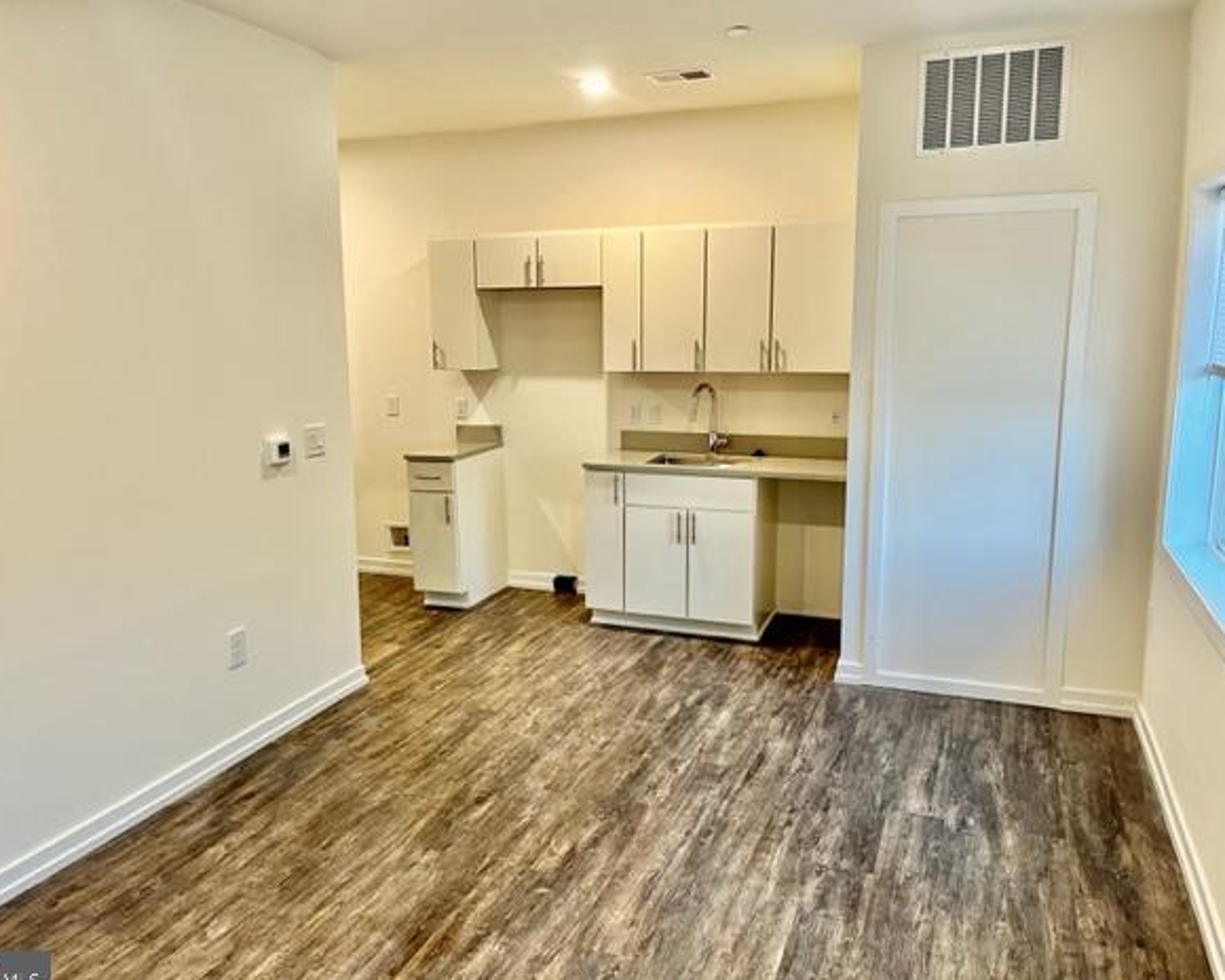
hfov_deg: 62.1
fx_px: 1015
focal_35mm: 28
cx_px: 562
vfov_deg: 51.5
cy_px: 498
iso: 160
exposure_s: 1/60
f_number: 1.6
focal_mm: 5.1
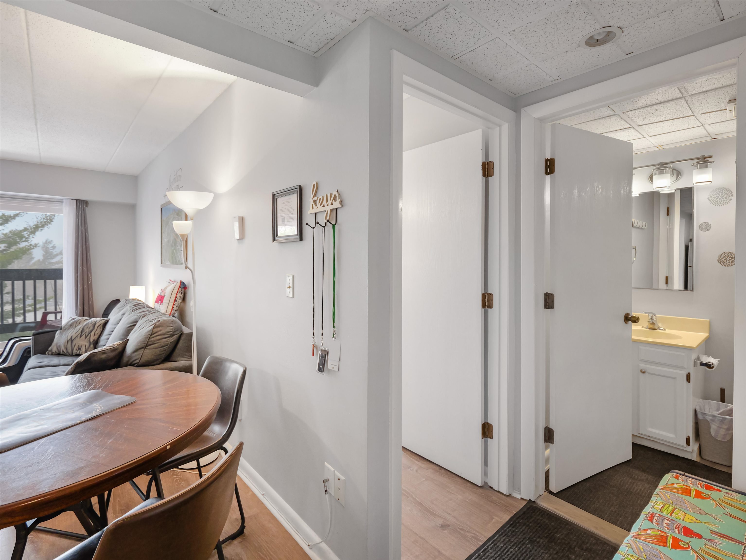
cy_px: 280
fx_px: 345
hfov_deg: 94.5
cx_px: 373
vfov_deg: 78.1
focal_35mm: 16
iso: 500
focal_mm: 8
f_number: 2.8
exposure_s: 1/60
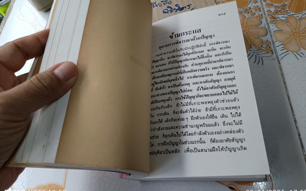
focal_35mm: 27
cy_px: 83
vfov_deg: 45.9
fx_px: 225
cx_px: 156
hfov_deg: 68.4
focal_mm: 5.31
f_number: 1.7
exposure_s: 1/50
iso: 419
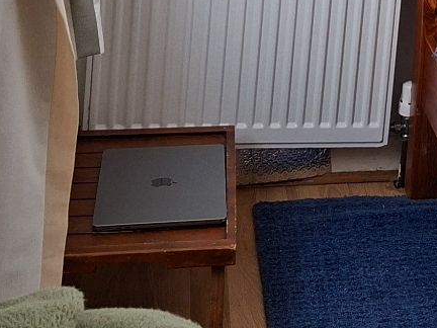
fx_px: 1376
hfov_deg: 17.0
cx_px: 563
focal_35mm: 109
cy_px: -174
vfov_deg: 12.8
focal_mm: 5.54
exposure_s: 1/100
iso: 100
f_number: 1.8
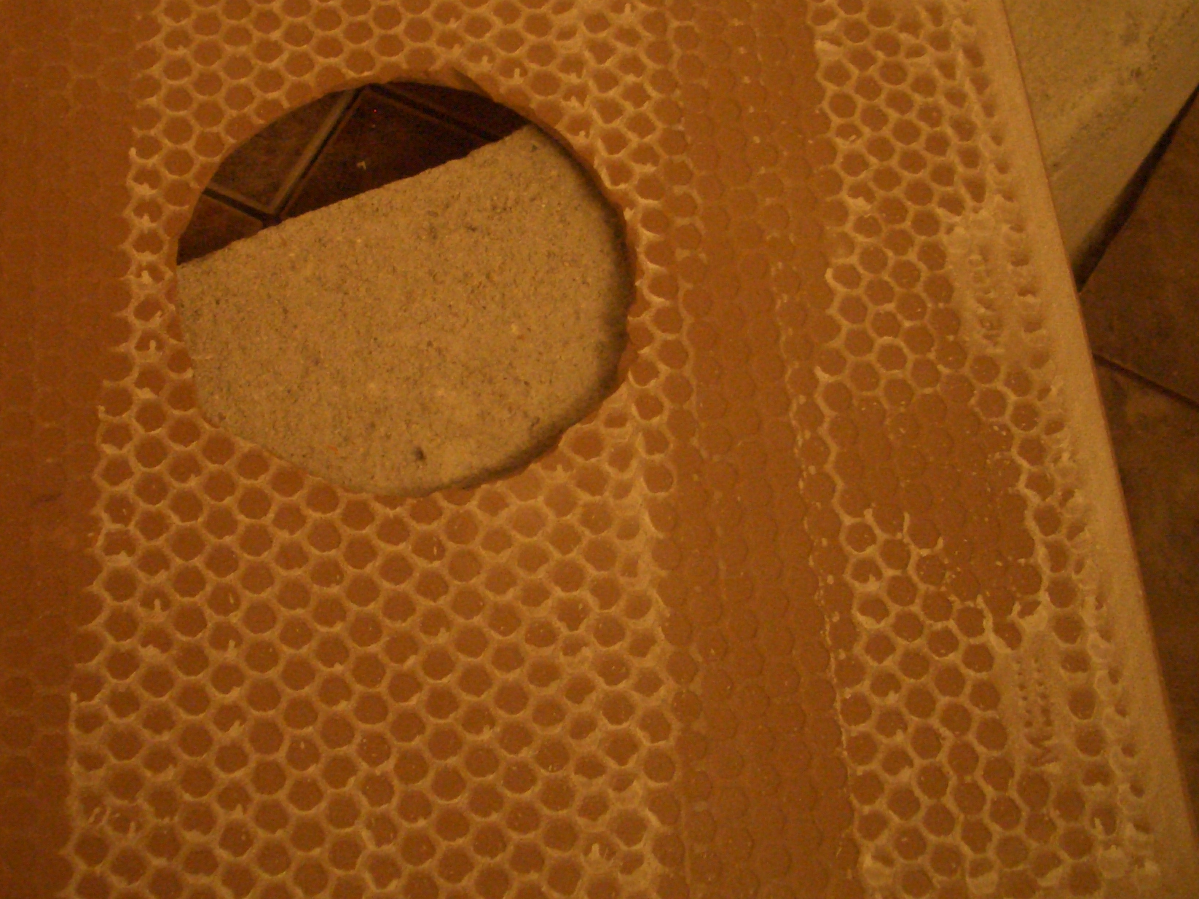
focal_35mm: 49
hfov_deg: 38.7
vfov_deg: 29.6
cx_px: 456
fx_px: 1697
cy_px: 348
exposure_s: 1/60
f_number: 2.6
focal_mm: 5.8
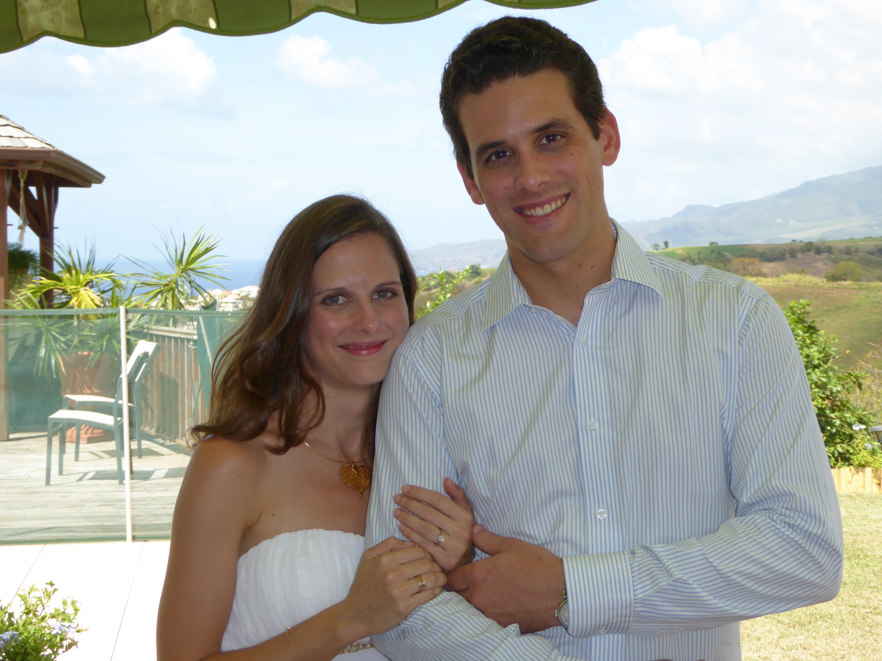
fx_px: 1529
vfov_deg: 24.4
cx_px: 441
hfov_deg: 32.2
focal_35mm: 60
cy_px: 330
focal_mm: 10.3
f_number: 4.2
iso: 100
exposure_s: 1/400
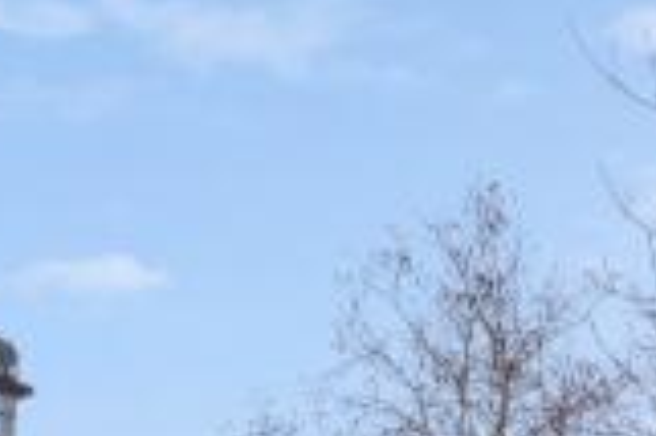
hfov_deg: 17.5
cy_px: 1227
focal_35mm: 102
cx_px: 1047
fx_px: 1857
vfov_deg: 10.4
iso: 640
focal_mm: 16
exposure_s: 1/80
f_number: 10
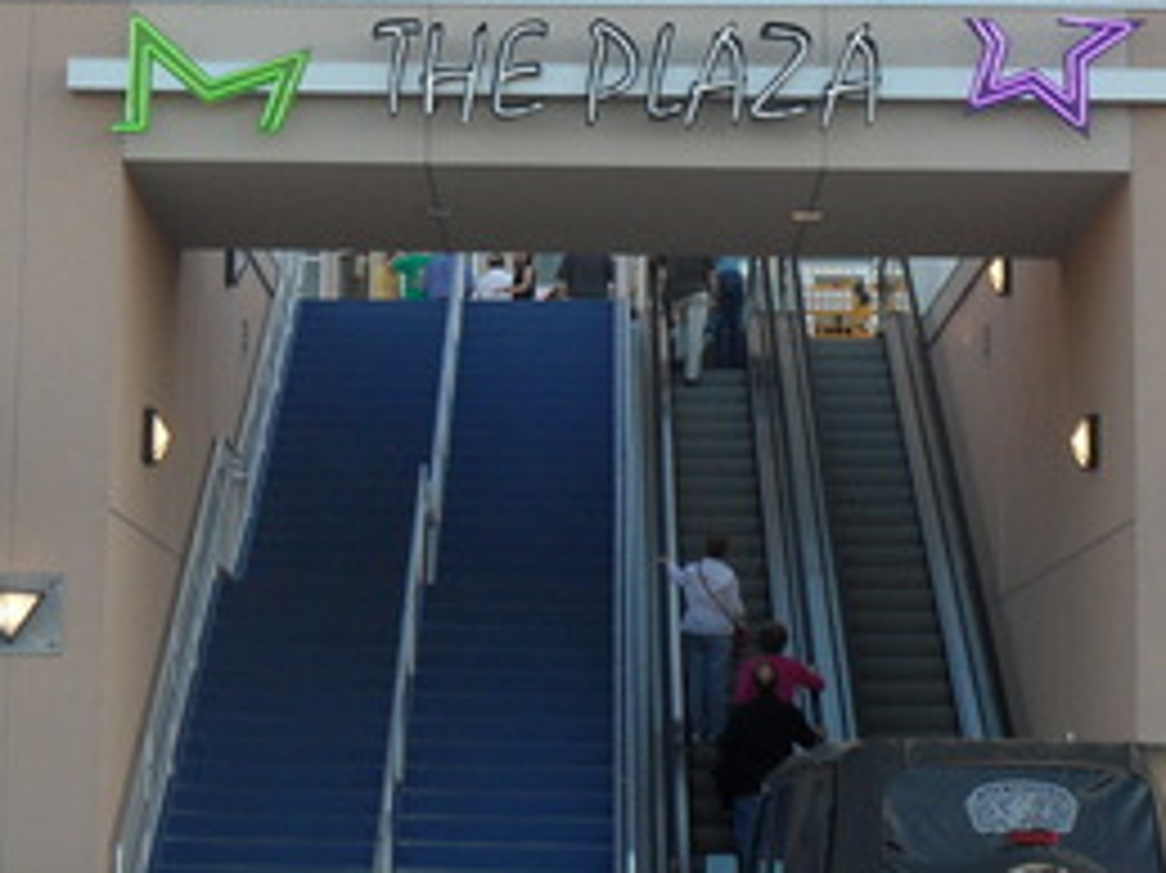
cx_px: 572
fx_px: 3333
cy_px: 230
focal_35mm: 99
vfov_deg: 14.9
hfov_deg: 19.8
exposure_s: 1/180
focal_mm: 6.5
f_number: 3.6
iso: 80
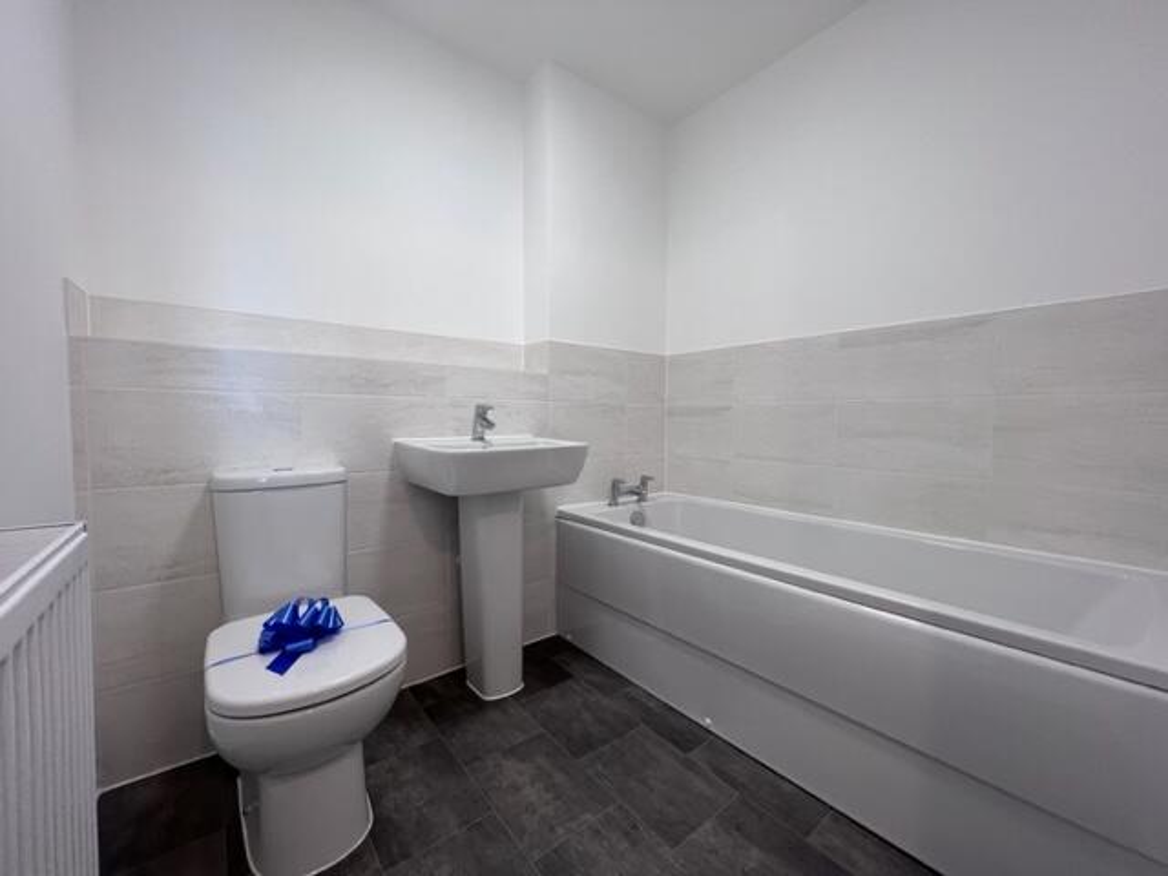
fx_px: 439
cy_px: 438
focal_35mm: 13
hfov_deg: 106.2
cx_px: 584
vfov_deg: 89.9
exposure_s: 1/100
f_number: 1.8
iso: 125
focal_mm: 1.57
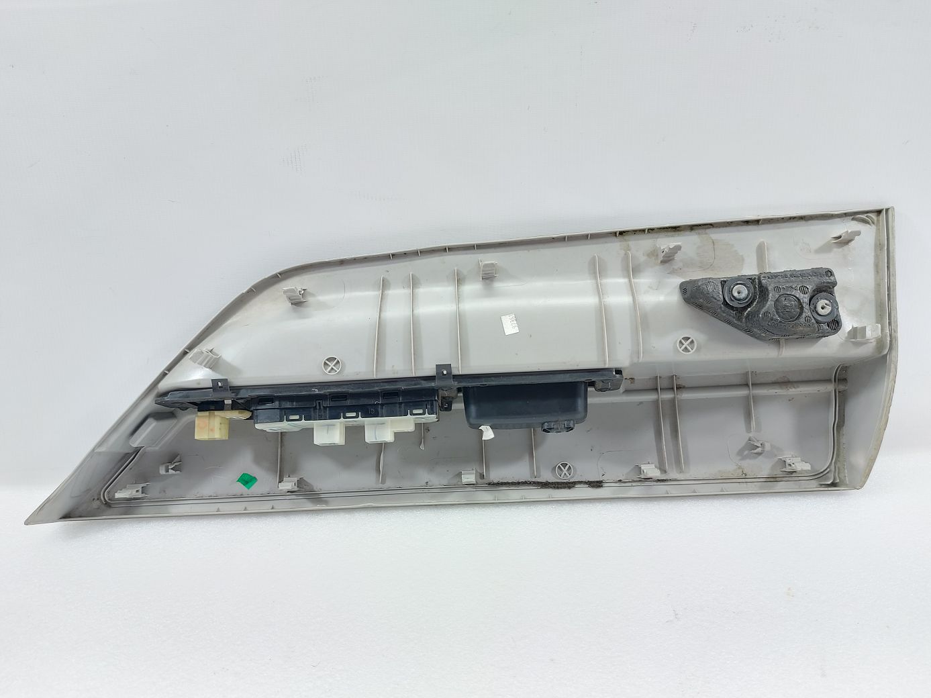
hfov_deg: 71.6
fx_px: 645
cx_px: 466
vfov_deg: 56.8
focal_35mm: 24
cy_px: 349
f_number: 1.8
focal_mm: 5.23
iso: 160
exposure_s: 1/50
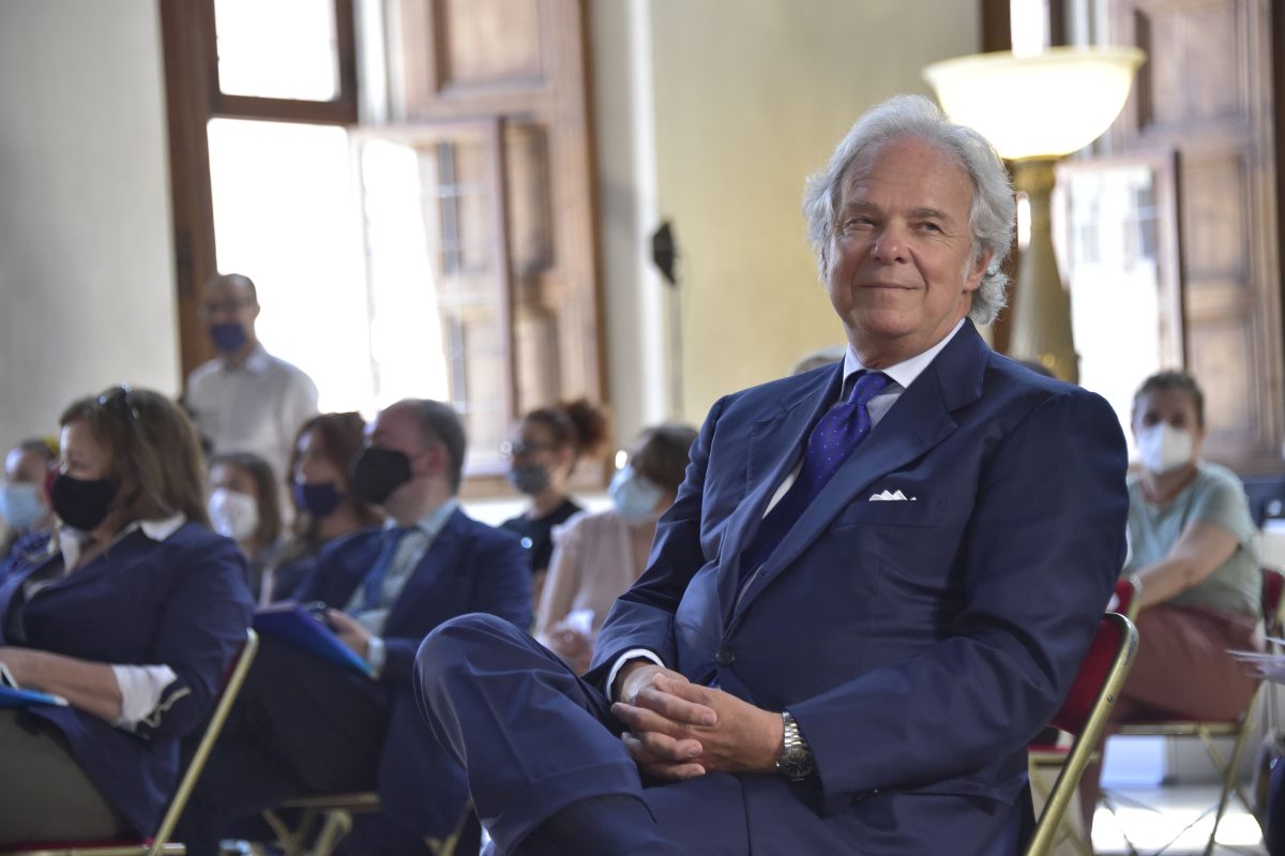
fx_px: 4817
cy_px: 428
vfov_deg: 10.2
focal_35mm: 135
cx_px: 642
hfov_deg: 15.2
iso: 4000
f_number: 5.6
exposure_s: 1/160
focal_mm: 135
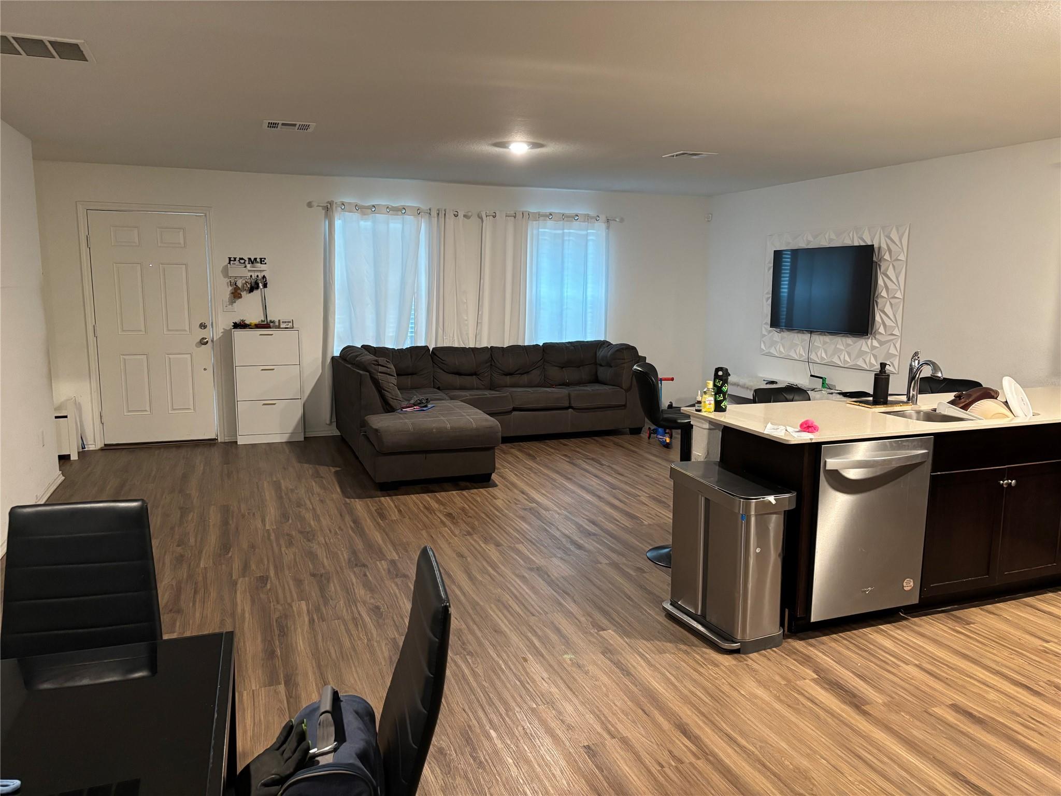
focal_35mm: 26
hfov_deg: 67.3
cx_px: 530
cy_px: 398
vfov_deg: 53.1
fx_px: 797
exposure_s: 1/40
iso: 400
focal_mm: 5.96
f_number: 1.6
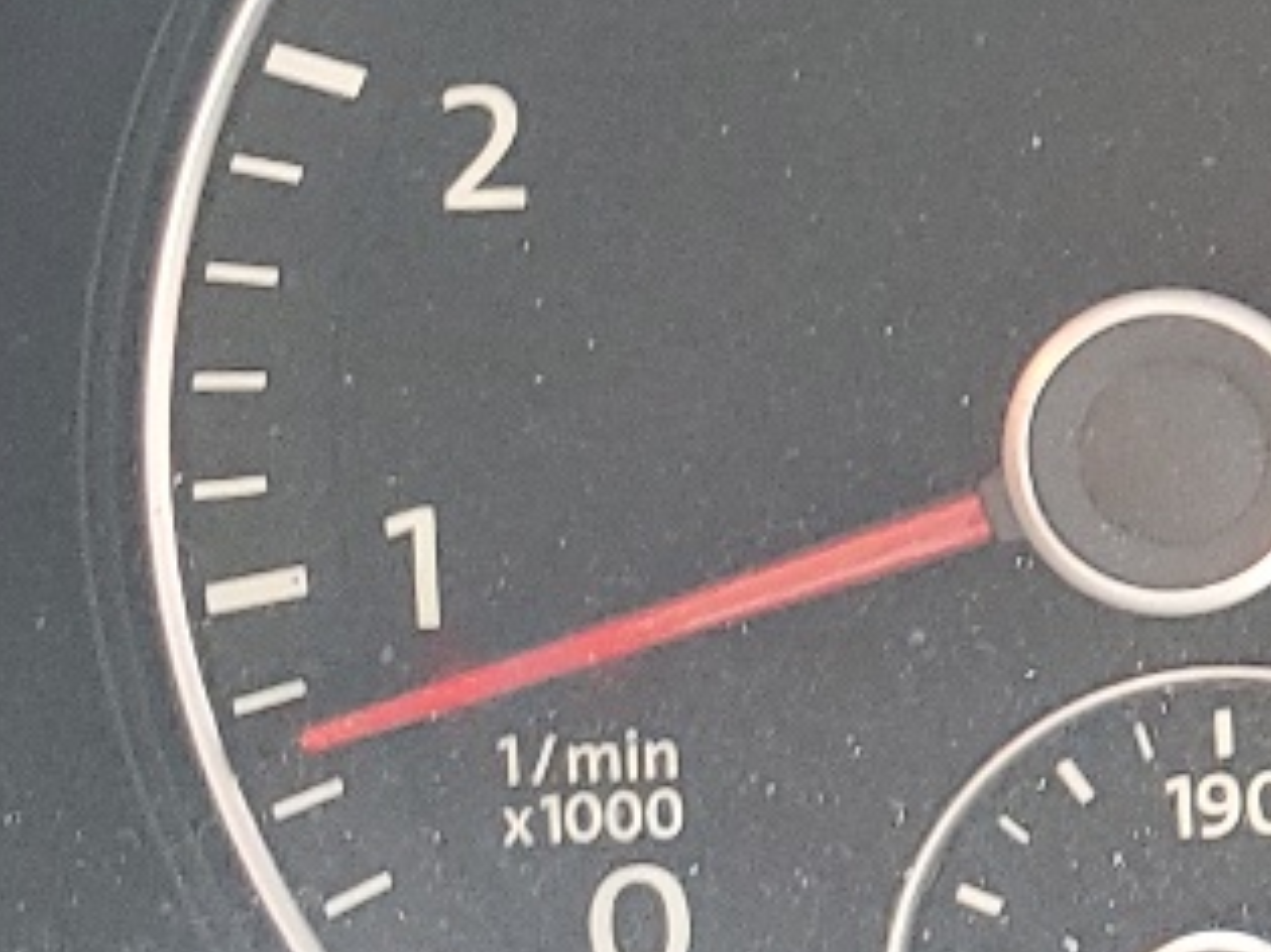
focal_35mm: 132
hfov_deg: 12.5
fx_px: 4845
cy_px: 294
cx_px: 2784
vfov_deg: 11.2
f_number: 1.5
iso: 101
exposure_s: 1/60.2
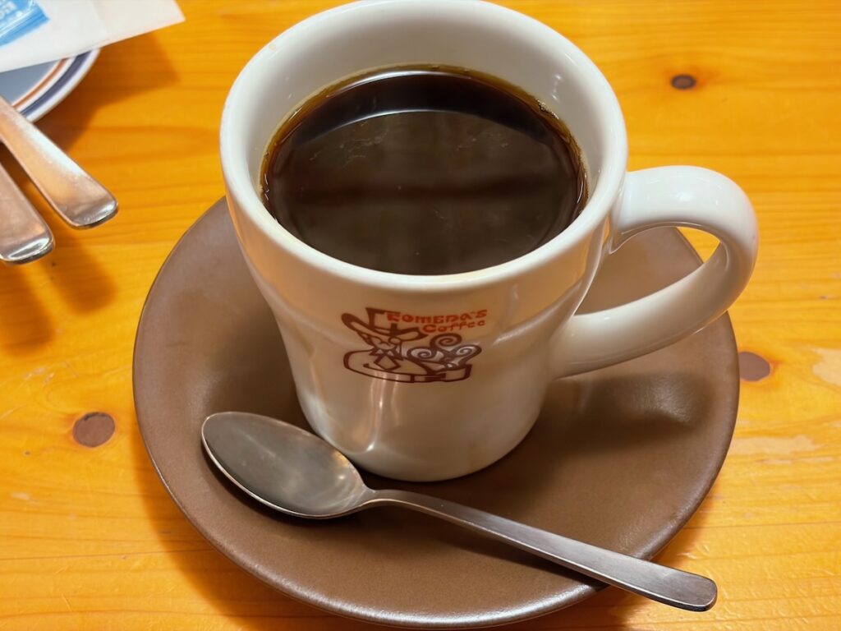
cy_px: 316
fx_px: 1263
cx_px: 420
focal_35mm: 52
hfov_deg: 36.8
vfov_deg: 28.0
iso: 160
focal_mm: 5.96
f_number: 1.6
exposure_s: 1/33
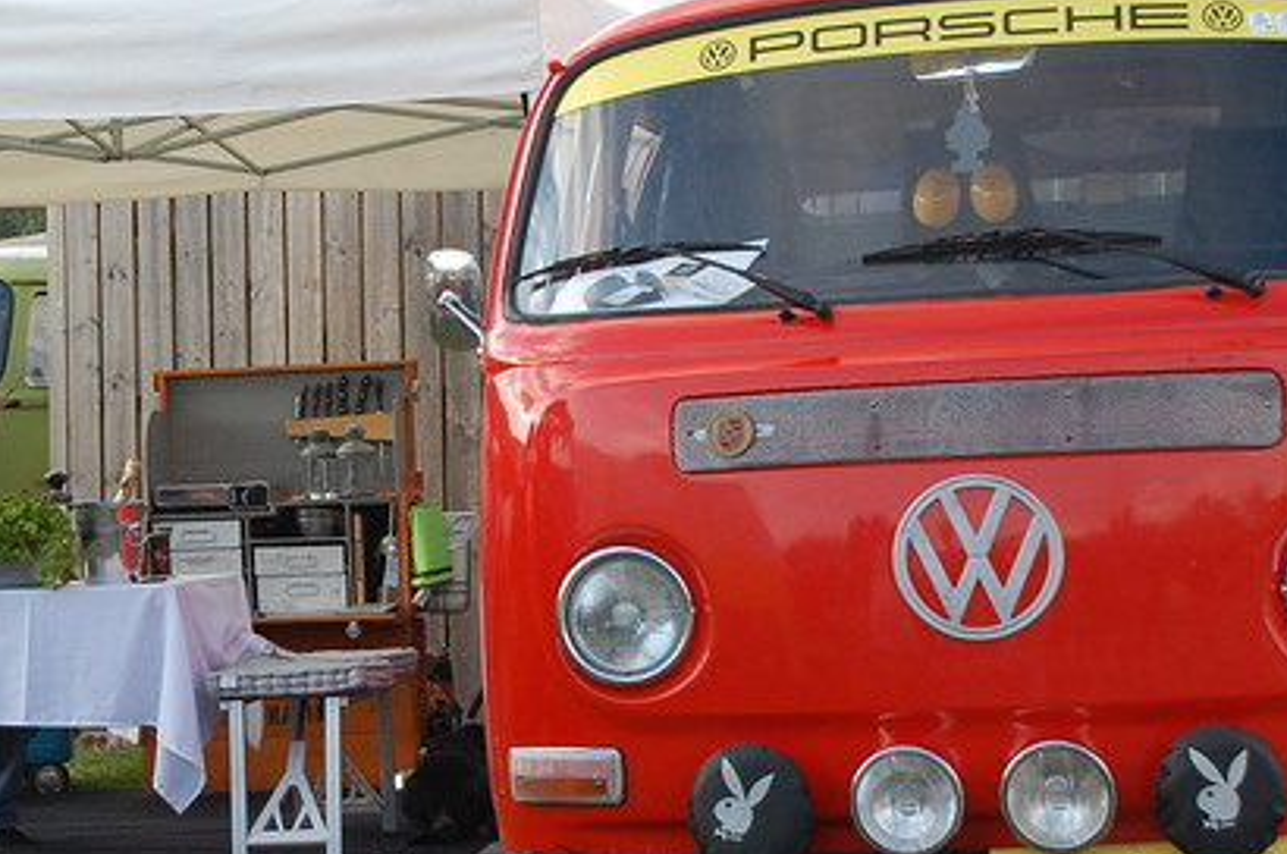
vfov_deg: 11.7
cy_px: 367
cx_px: 392
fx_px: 4176
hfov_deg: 17.5
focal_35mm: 117
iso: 720
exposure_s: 1/500
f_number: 4.5
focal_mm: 40
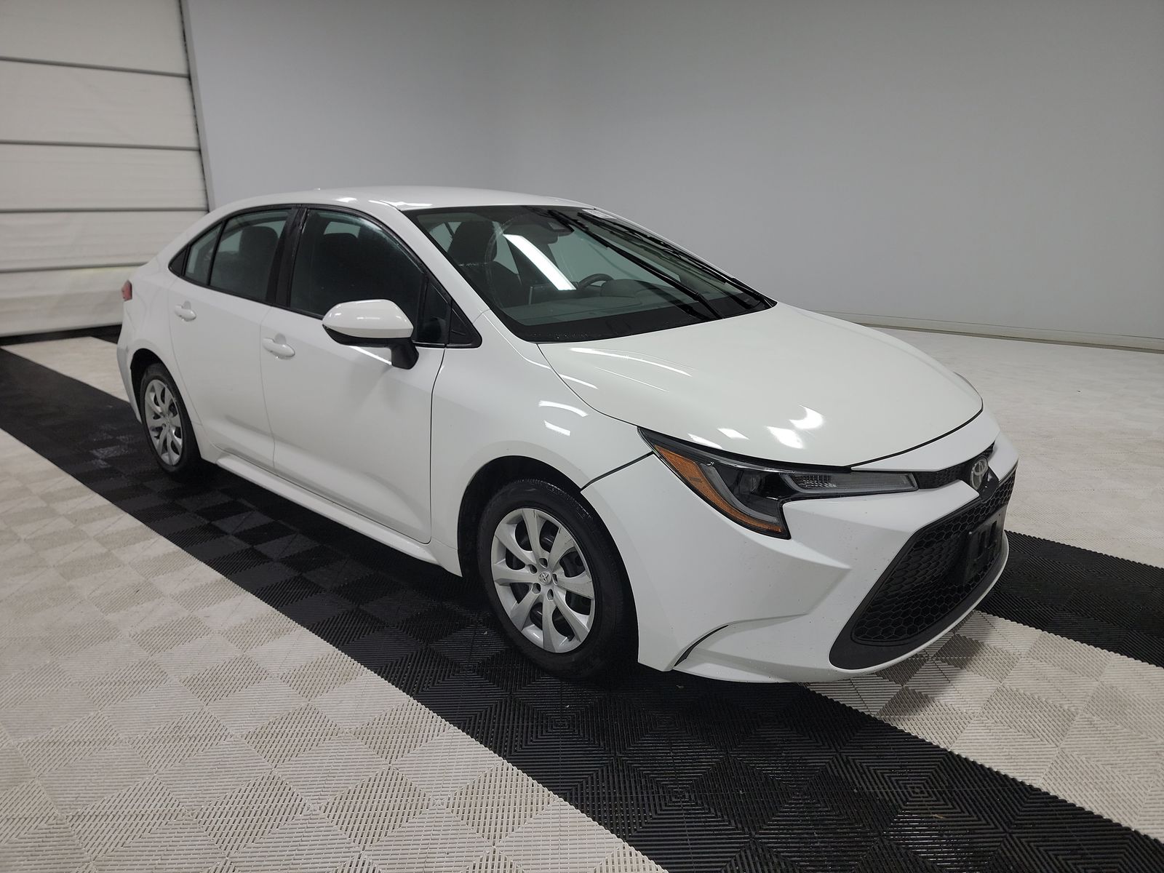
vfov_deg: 56.8
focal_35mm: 24
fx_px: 807
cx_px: 582
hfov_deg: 71.6
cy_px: 436
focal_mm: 6.7
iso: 50
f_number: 1.8
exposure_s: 1/129
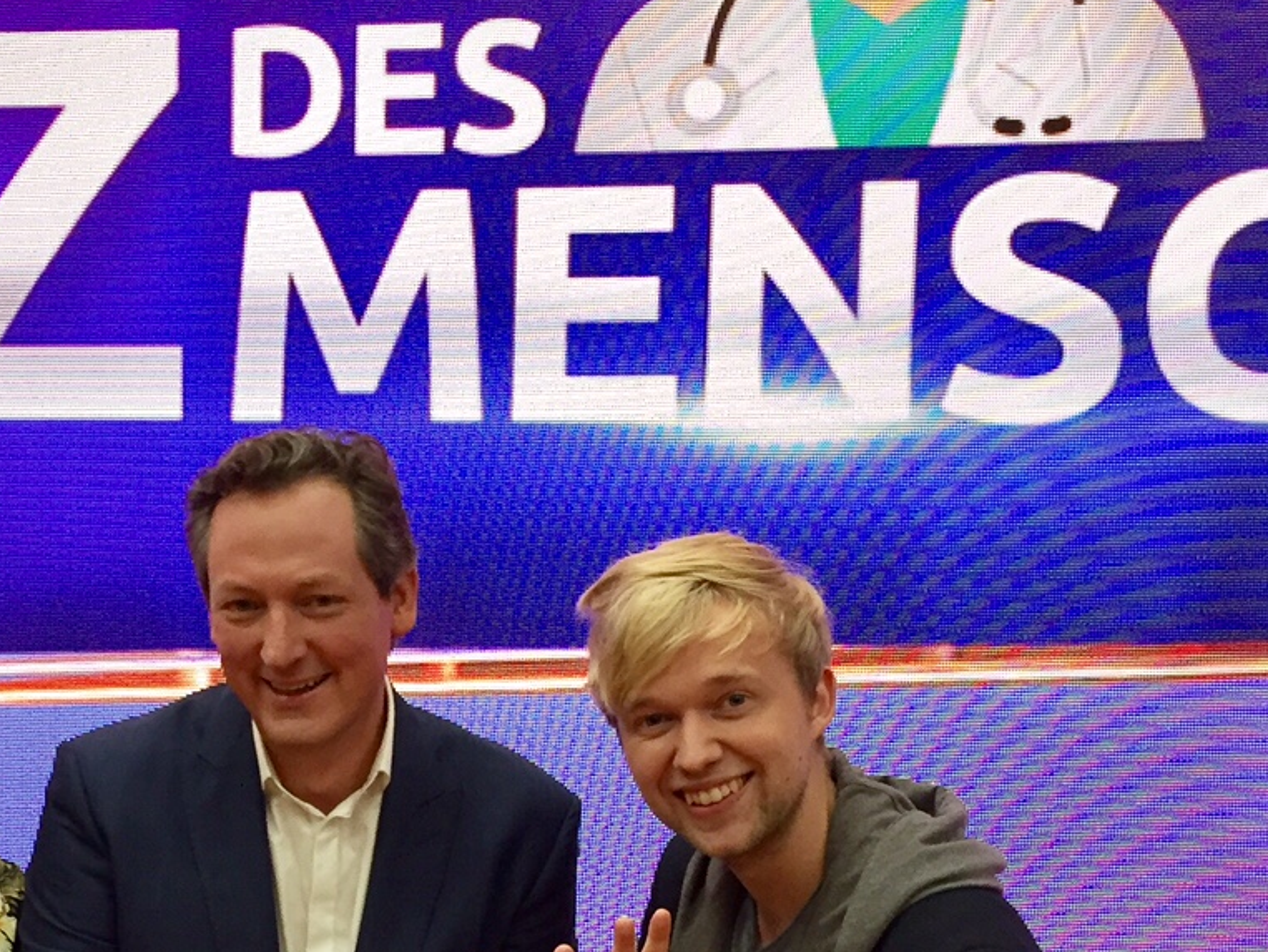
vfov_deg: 23.0
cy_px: 889
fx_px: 2272
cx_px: 326
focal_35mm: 62
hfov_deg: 30.7
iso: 160
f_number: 2.2
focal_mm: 4.15
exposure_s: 1/33
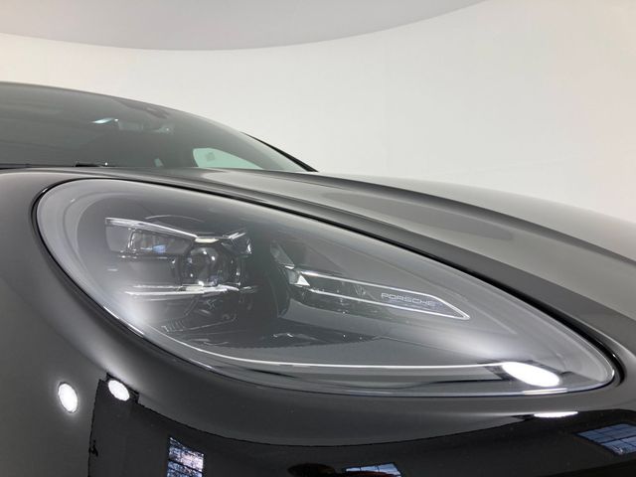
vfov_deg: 49.7
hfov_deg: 63.4
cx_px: 318
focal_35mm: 28
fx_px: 514
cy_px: 238
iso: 20
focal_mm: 3.99
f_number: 1.8
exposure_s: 1/182
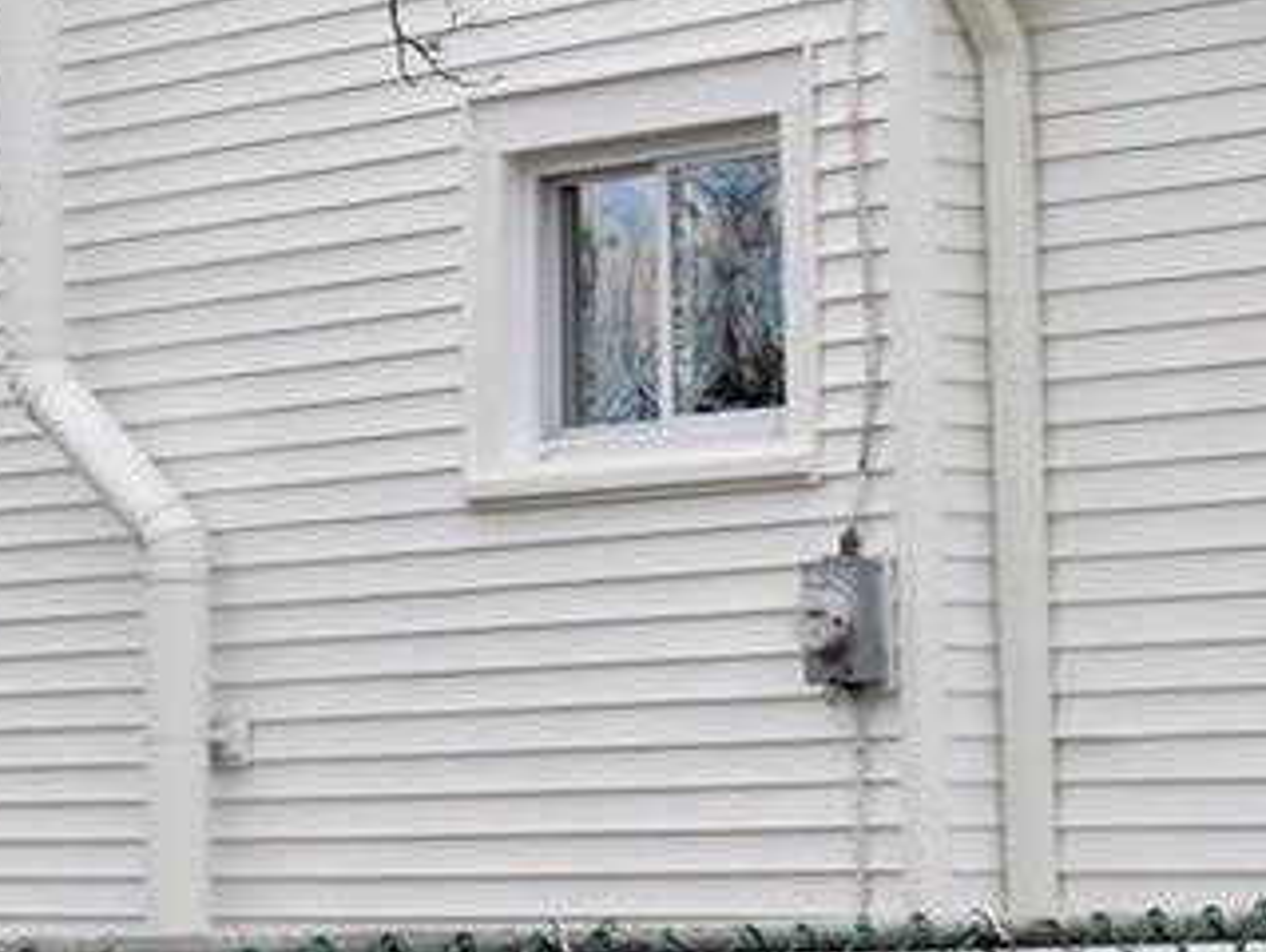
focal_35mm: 162
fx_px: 5931
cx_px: 693
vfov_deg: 9.1
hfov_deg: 12.2
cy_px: -107
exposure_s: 1/250
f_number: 6.3
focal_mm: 18
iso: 200
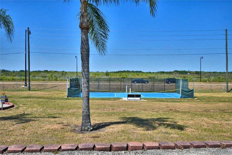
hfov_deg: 61.9
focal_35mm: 30
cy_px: 78
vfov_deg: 43.6
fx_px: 193
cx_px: 116
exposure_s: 1/1250
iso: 100
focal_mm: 20
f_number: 5.6
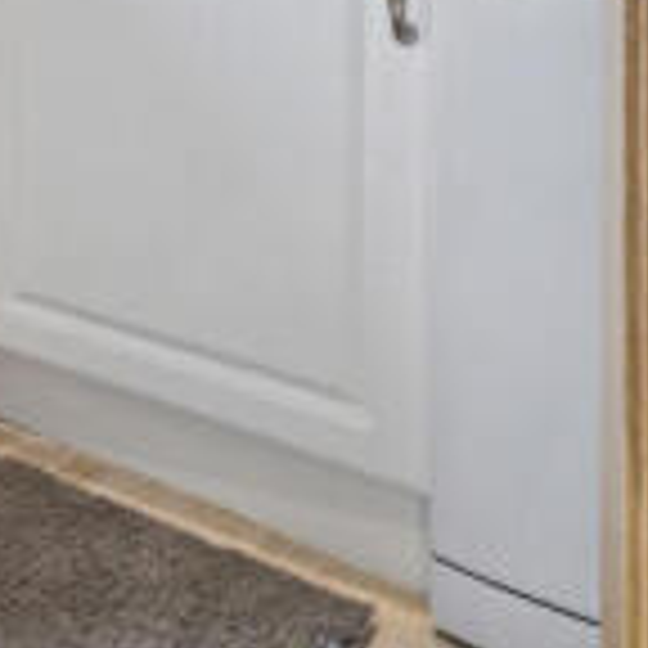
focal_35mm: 62
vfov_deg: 23.3
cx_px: -430
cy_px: -272
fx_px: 1313
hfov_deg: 21.3
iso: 1600
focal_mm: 16
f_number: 8
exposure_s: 1/100
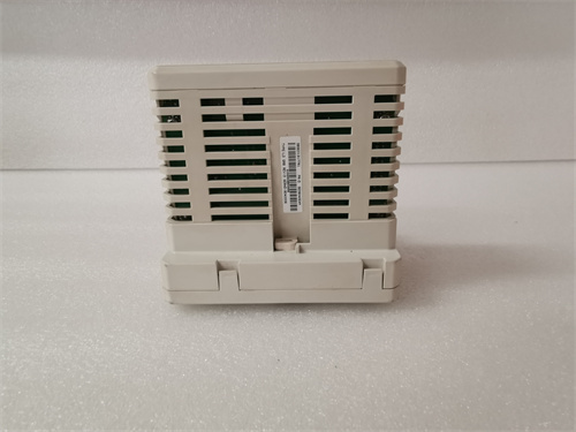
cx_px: 288
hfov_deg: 79.0
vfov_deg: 63.4
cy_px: 216
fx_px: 349
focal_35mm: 21
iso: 200
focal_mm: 3.95
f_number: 2.2
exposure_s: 1/36
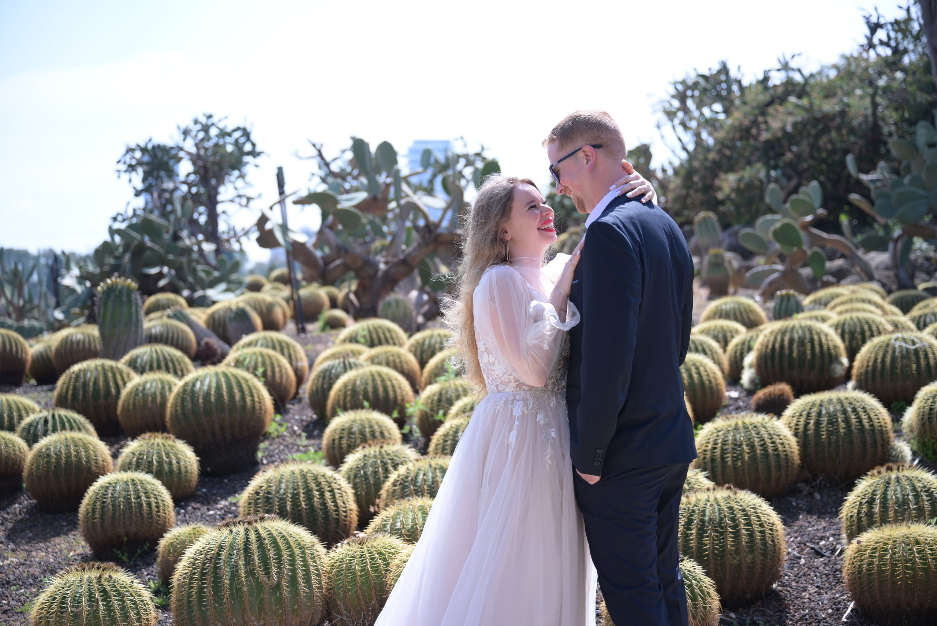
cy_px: 313
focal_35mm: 57
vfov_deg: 23.8
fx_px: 1484
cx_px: 468
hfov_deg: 35.0
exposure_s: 1/800
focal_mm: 57
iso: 100
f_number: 3.2
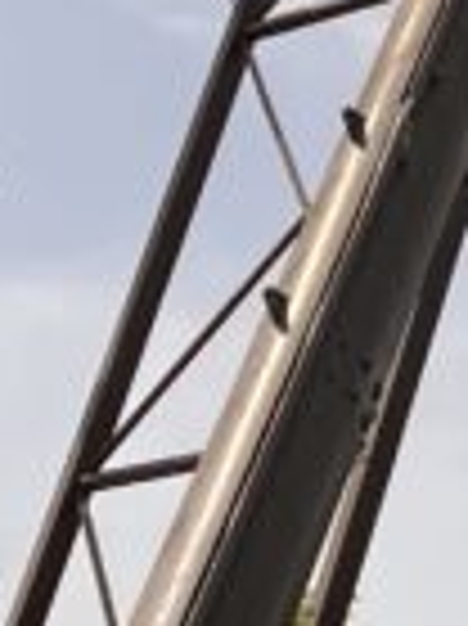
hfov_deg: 7.6
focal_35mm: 192
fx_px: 3466
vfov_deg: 10.3
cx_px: 711
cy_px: 275
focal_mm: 5.7
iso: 50
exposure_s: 1/8696
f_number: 1.5
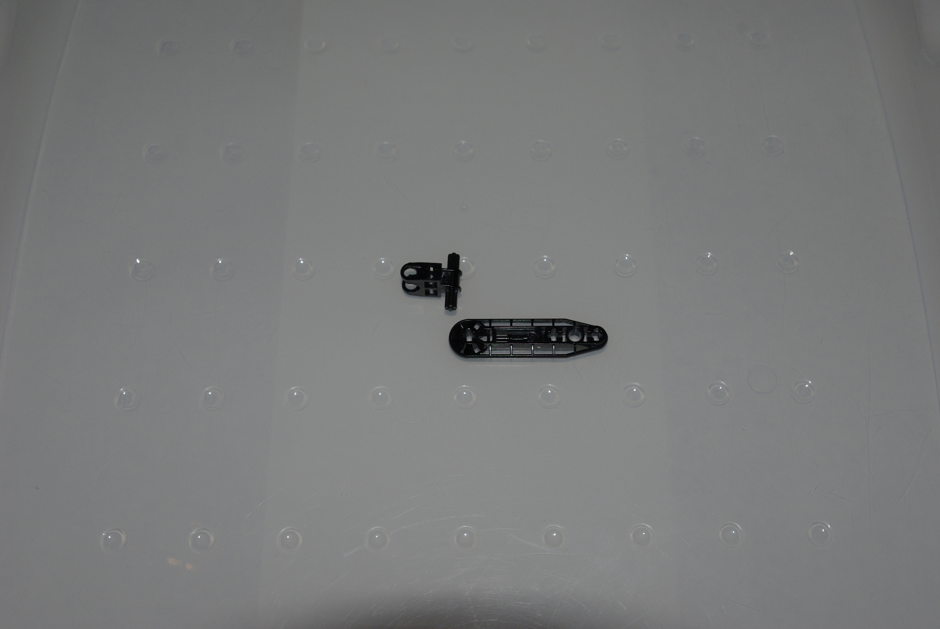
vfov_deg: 29.0
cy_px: 314
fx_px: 1216
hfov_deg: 42.3
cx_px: 470
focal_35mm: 46
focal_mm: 31
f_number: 8
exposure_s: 1/45
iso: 400
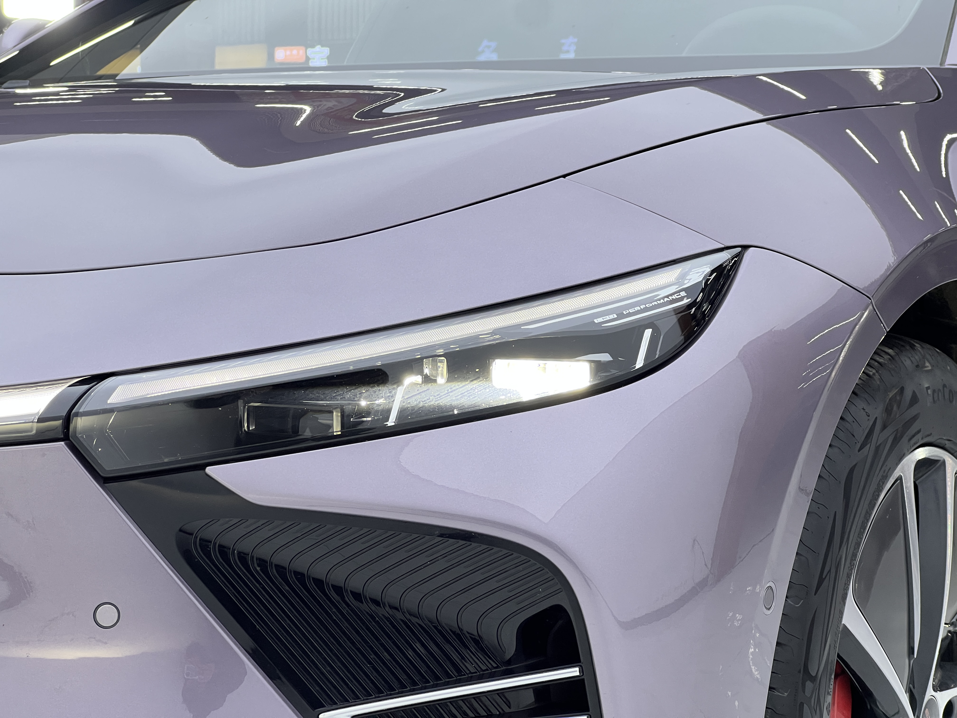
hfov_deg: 25.3
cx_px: 478
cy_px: 359
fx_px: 2129
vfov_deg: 19.1
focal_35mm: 77
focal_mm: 9
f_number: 2.8
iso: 100
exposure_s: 1/99
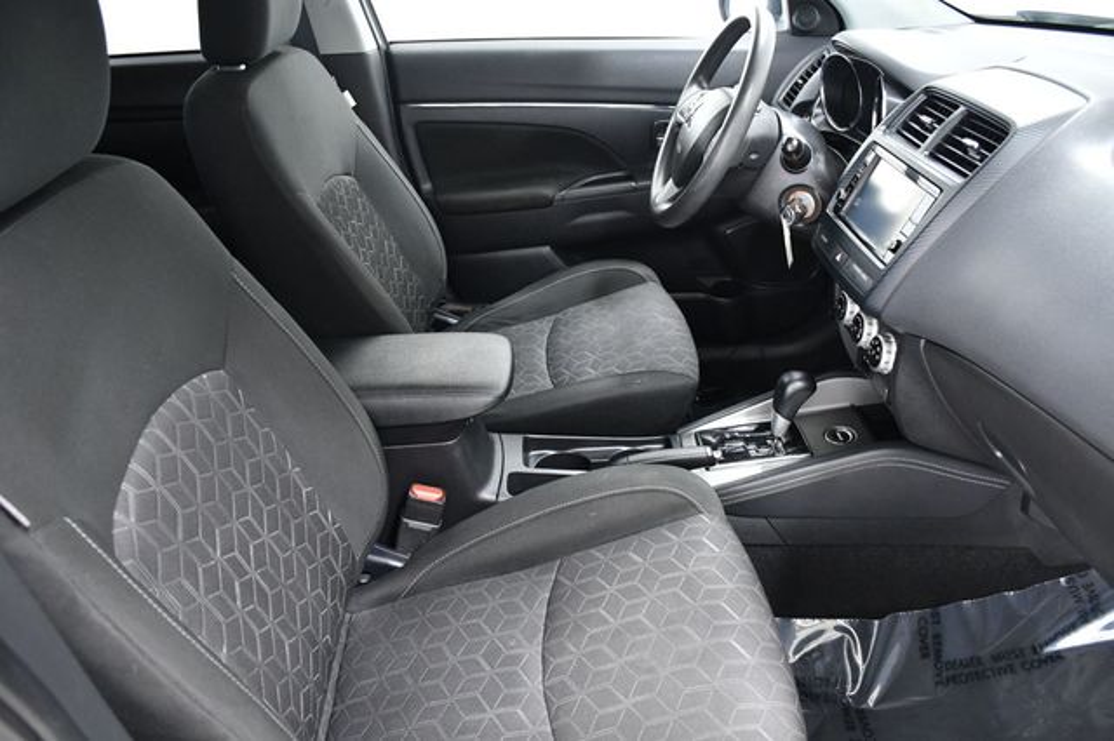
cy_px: 370
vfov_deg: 47.9
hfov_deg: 67.4
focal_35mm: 27
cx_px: 557
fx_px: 835
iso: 2500
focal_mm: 18
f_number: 4.5
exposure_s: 1/80
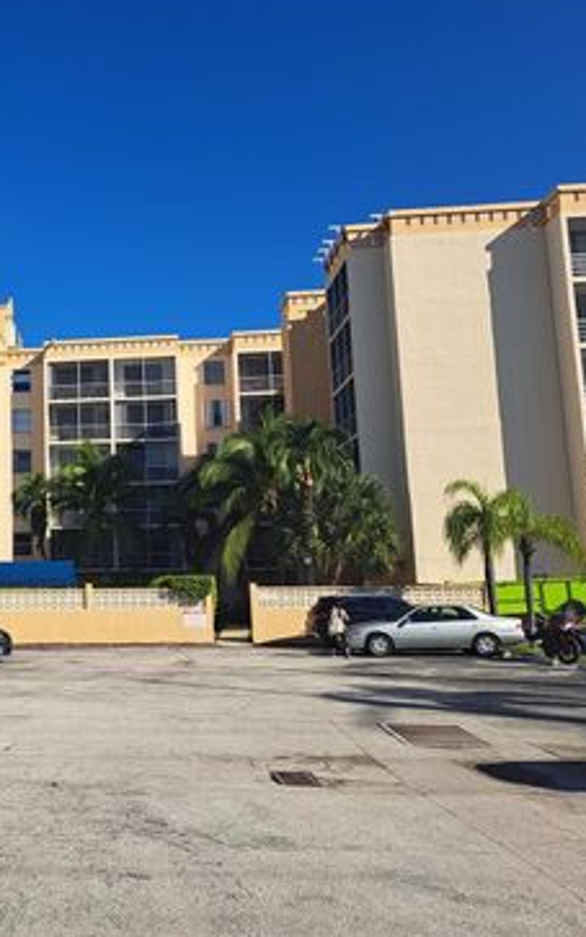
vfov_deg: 55.3
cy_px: 461
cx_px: 49
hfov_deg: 34.1
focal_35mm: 35
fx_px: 894
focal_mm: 5.23
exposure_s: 1/2193
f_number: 1.8
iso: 50
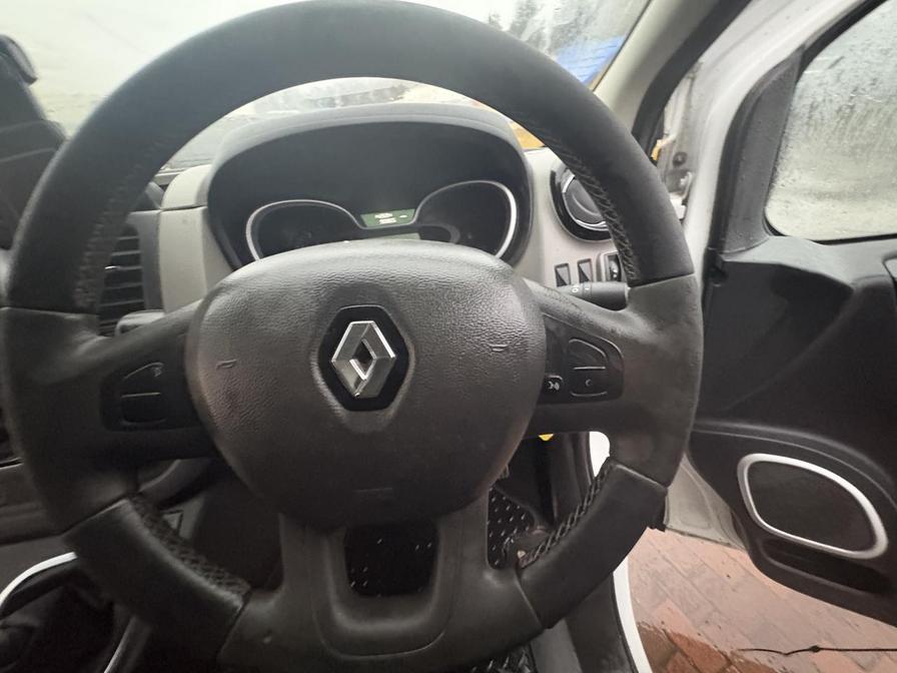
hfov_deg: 102.1
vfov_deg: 85.7
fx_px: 363
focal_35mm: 14
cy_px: 336
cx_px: 448
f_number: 2.2
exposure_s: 1/35
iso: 1000
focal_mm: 2.22
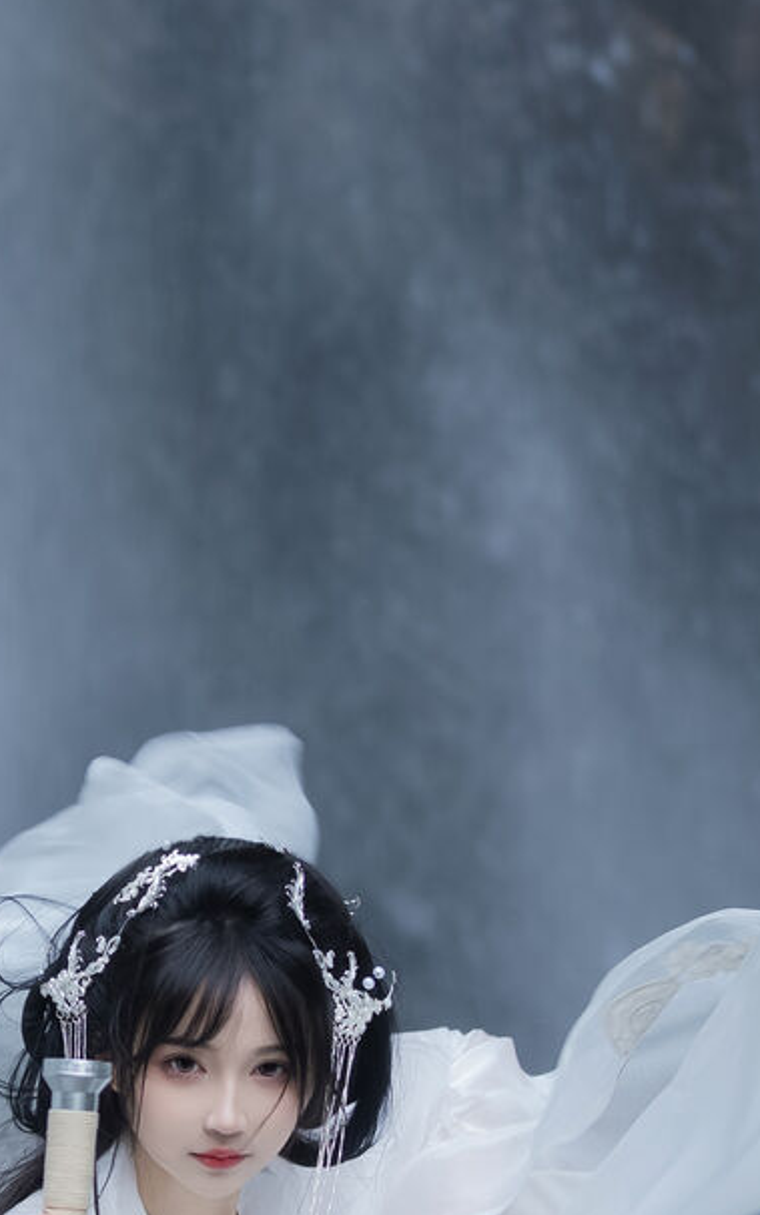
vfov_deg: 9.9
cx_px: 245
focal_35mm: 212
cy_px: 752
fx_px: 7022
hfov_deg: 6.2
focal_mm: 70
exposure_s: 1/200
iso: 100
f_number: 2.8
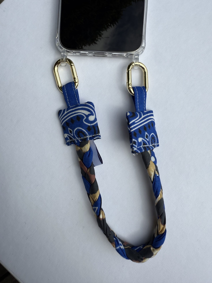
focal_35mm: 24
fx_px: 196
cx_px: 106
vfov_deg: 71.6
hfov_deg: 56.8
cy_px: 142
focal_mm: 2.22
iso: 40
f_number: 2.2
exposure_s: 1/2315
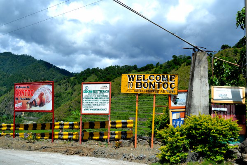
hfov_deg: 46.4
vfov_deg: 31.9
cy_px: 82
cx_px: 124
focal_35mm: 42
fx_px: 288
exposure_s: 1/250
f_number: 8
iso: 100
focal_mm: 28
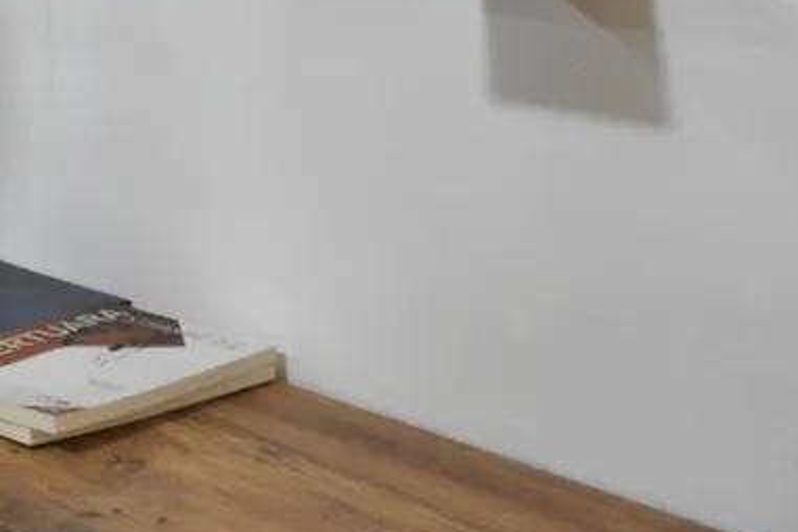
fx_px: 1884
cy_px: -293
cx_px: -419
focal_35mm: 85
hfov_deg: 20.3
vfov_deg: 14.8
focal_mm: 18
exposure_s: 1/125
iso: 3200
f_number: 6.3
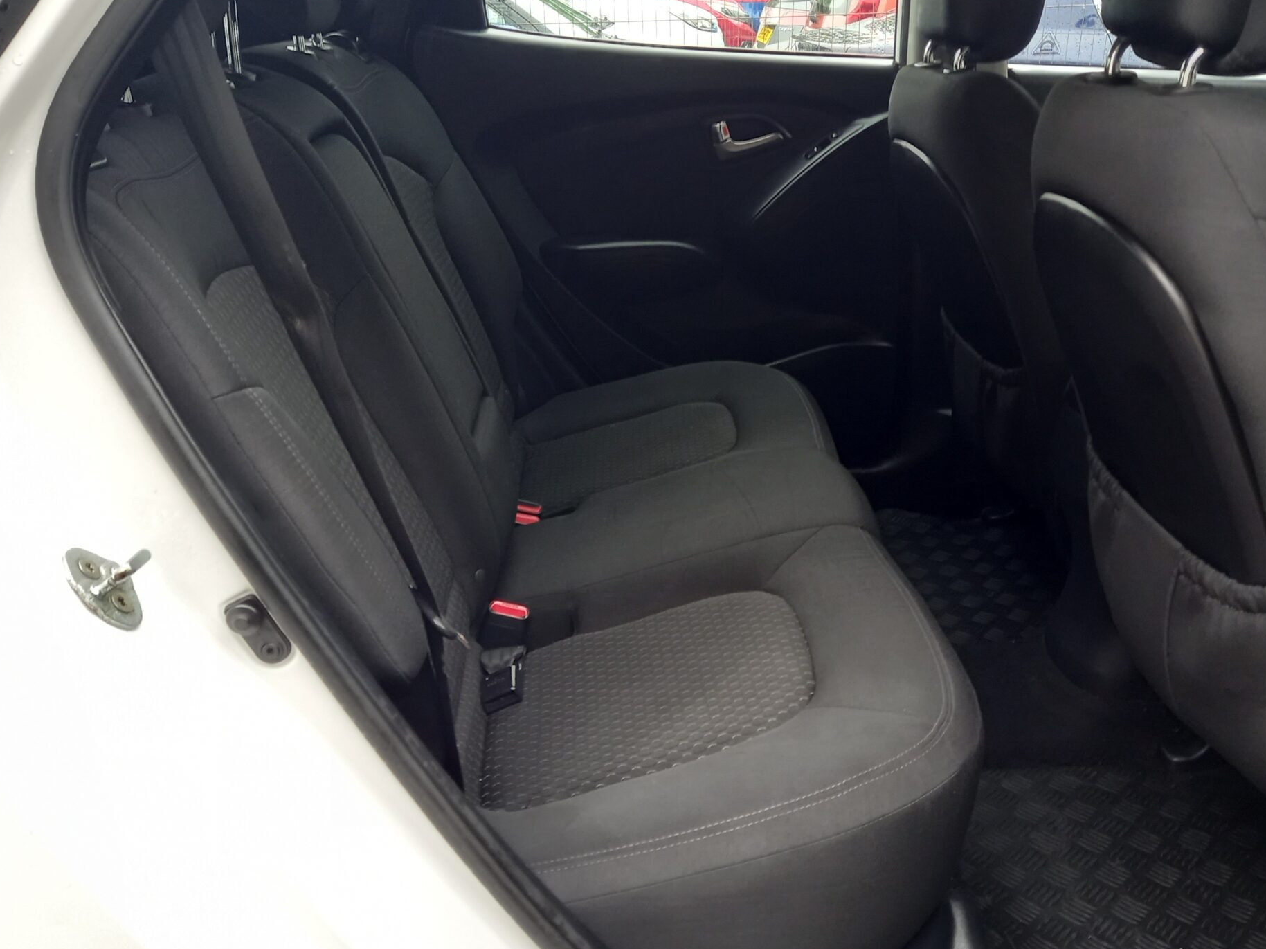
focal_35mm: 35
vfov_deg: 40.7
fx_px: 1280
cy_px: 438
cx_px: 709
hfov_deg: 52.5
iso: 160
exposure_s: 1/40
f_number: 2
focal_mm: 4.6
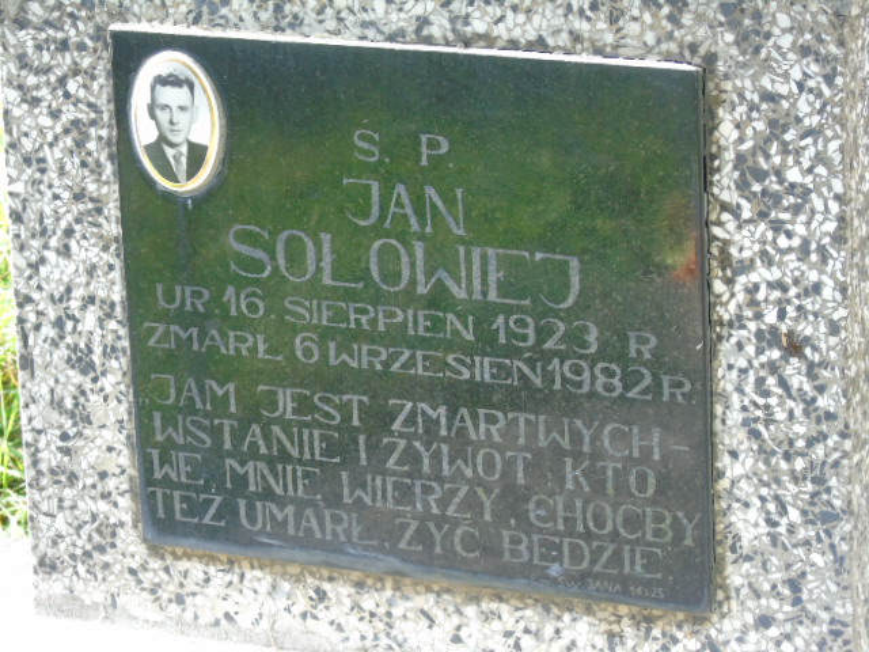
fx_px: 4067
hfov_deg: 12.2
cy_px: 326
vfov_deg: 9.2
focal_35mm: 162
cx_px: 434
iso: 320
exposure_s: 1/125
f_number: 4.9
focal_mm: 29
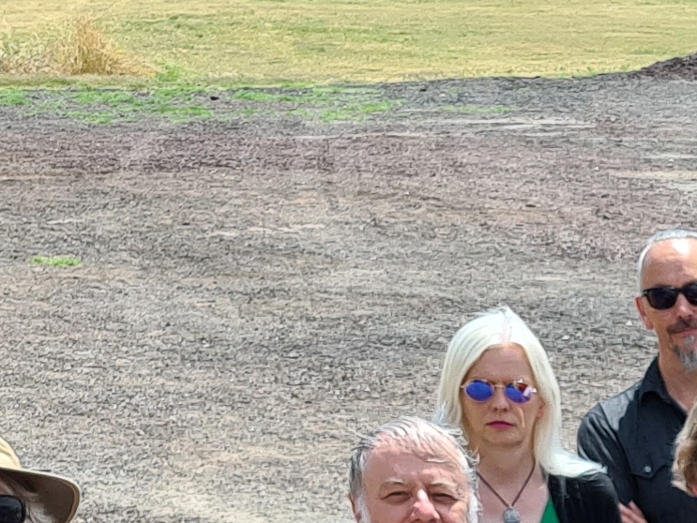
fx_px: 2840
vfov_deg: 9.4
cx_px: 1410
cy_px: 1252
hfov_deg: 12.3
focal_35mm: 141
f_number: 1.8
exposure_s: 1/1264
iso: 50
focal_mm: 5.4
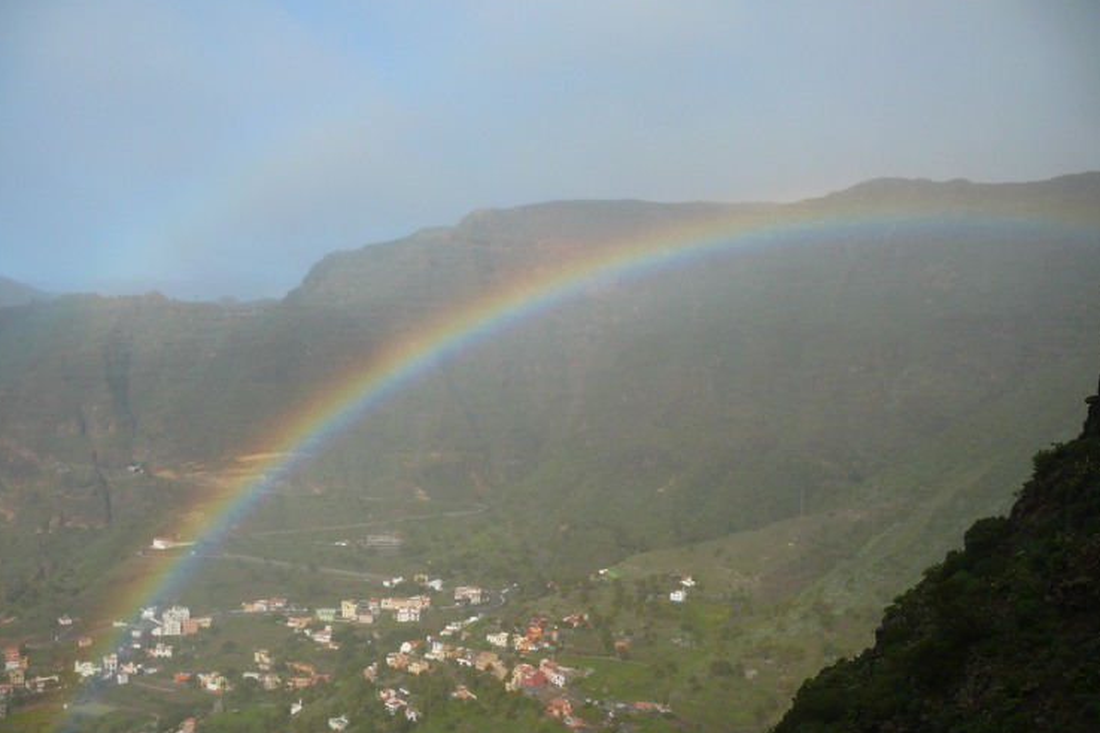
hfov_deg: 51.9
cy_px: 404
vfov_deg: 35.9
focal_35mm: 37
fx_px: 1130
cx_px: 549
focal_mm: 7.4
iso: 100
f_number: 2.8
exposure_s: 1/640
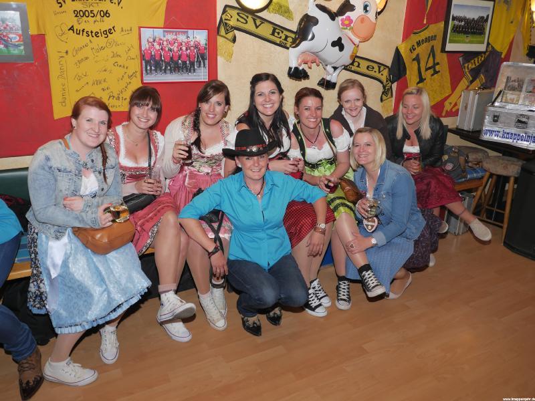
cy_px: 200
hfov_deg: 63.4
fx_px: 433
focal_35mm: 28
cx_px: 268
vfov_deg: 49.7
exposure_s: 1/8
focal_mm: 14
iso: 200
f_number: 4
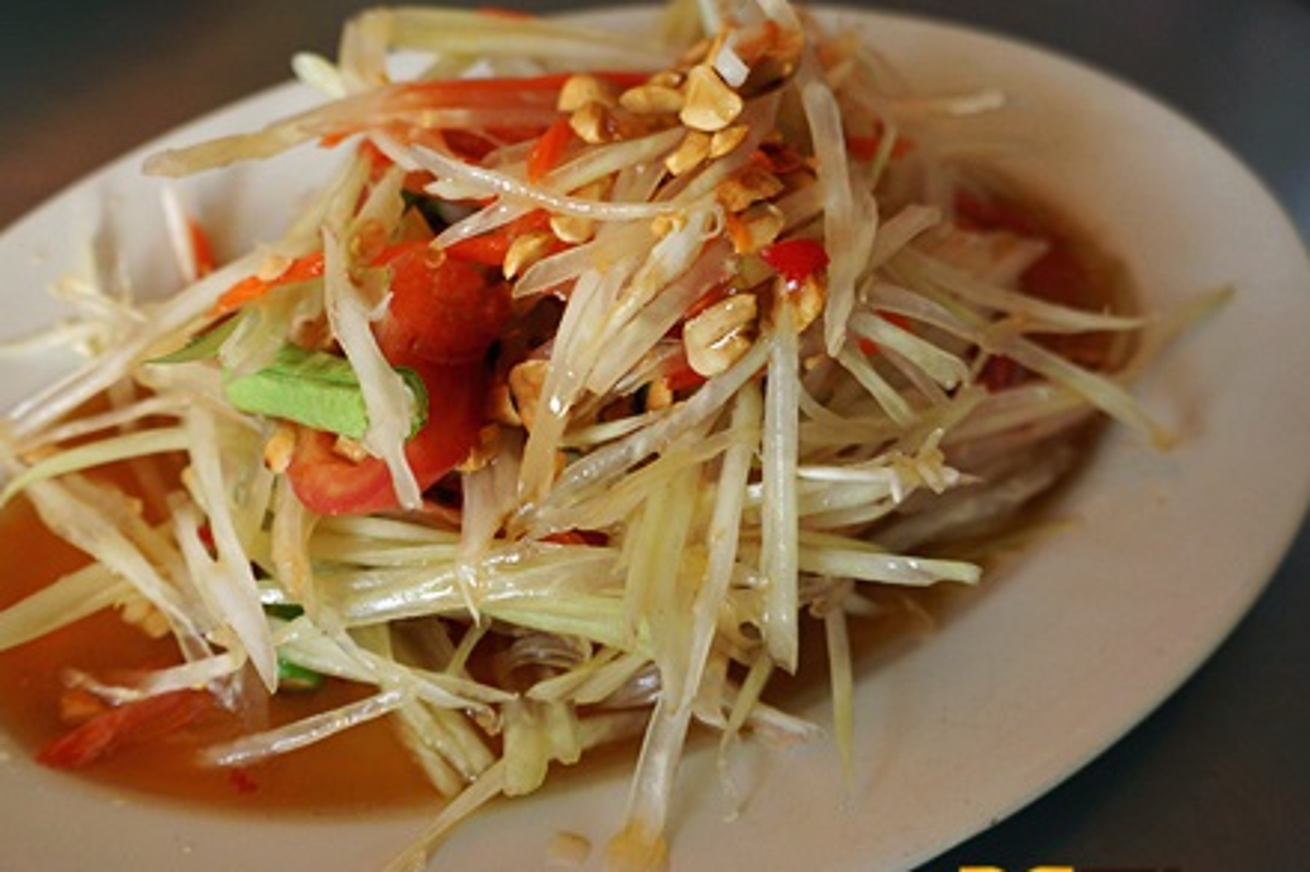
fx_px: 1637
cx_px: 488
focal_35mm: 45
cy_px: 467
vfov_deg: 29.8
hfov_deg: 43.3
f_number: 4.5
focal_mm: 22
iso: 100
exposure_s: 1/80
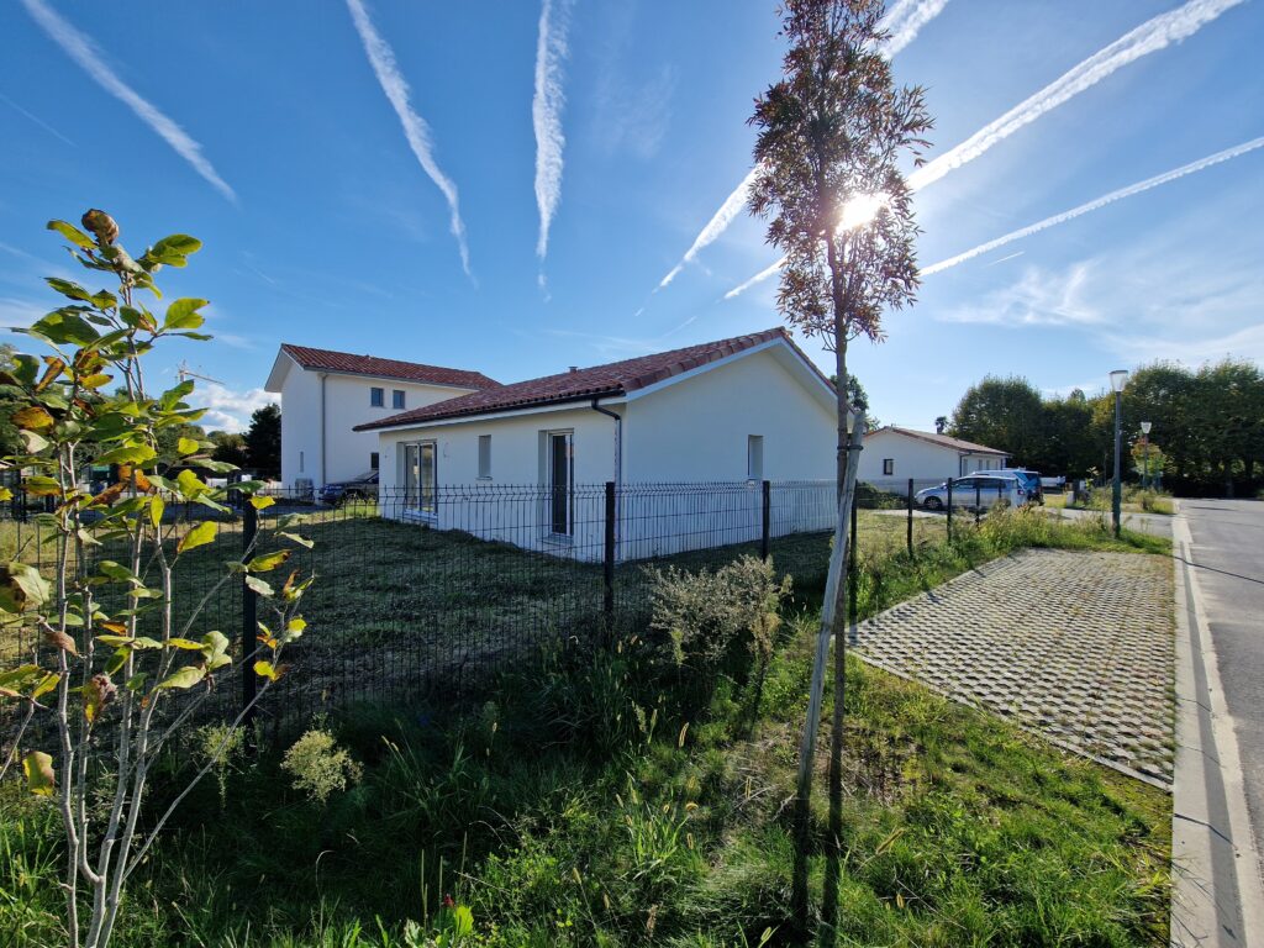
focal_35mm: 13
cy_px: 474
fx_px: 475
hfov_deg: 106.2
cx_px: 632
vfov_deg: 89.9
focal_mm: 2.2
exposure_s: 1/2640
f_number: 2.2
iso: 50
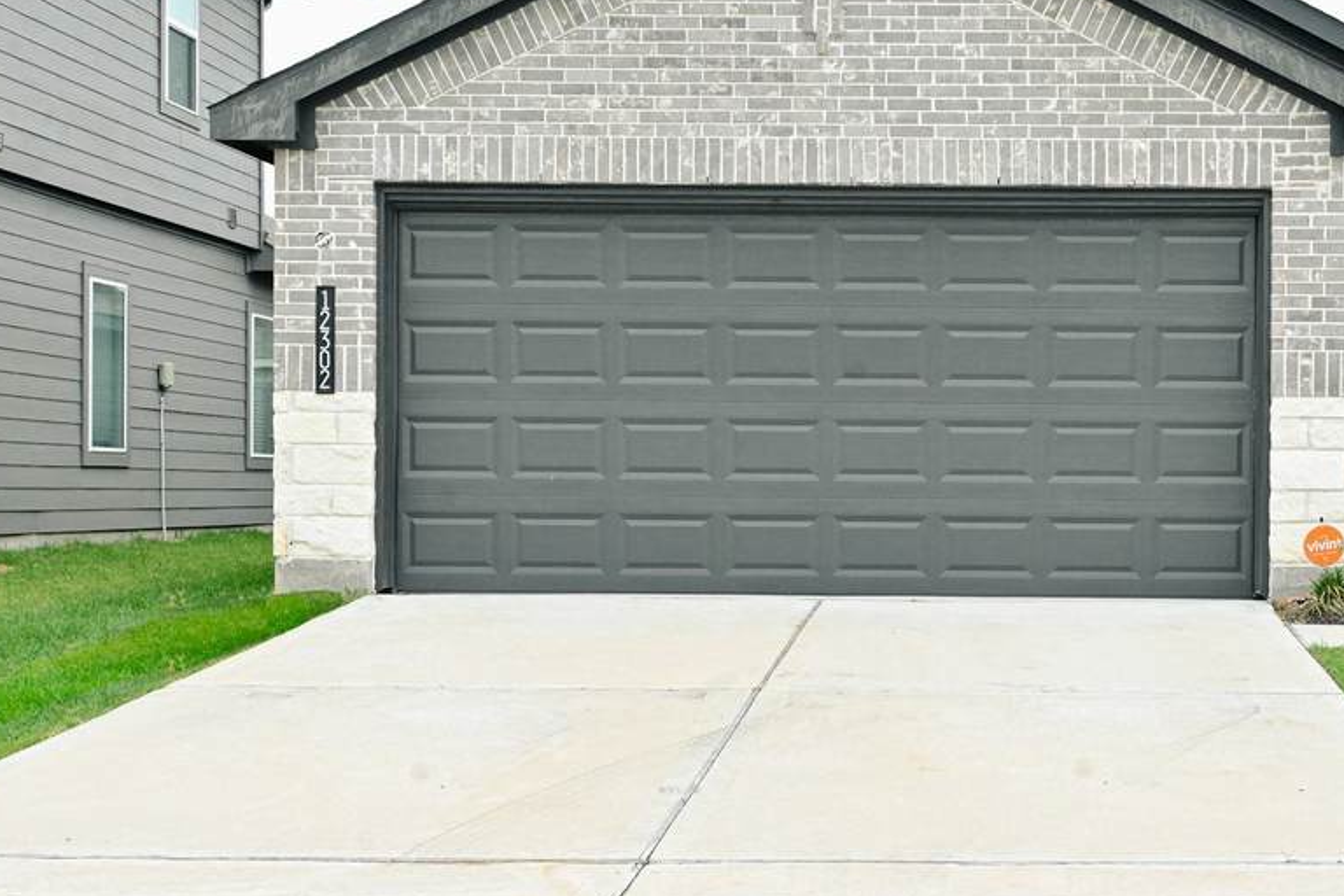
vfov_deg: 20.9
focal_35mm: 65
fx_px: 2426
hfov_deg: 30.3
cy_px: 531
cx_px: 1043
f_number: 14
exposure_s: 1/250
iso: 1000
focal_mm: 26
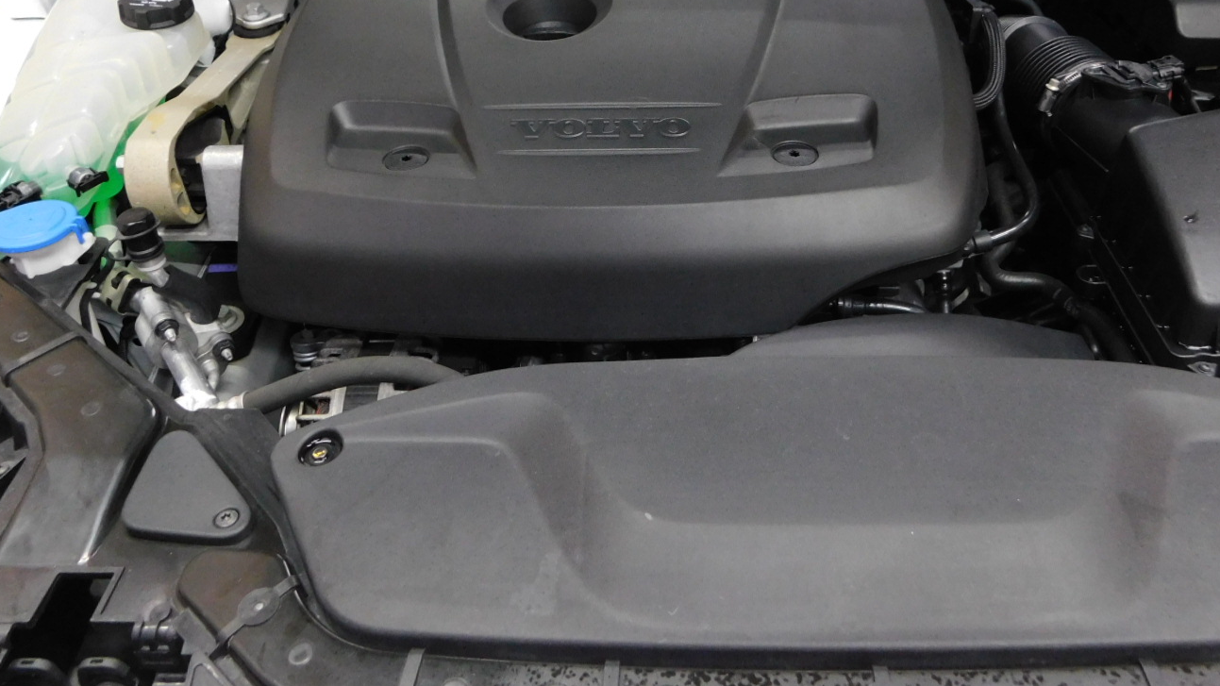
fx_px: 1003
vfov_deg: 36.8
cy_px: 170
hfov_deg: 62.5
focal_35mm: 31
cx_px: 658
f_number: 3
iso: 400
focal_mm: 4
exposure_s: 1/25
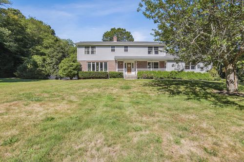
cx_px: 122
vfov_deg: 70.4
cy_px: 81
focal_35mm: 17
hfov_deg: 93.3
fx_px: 115
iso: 400
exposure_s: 1/800
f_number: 11
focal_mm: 17
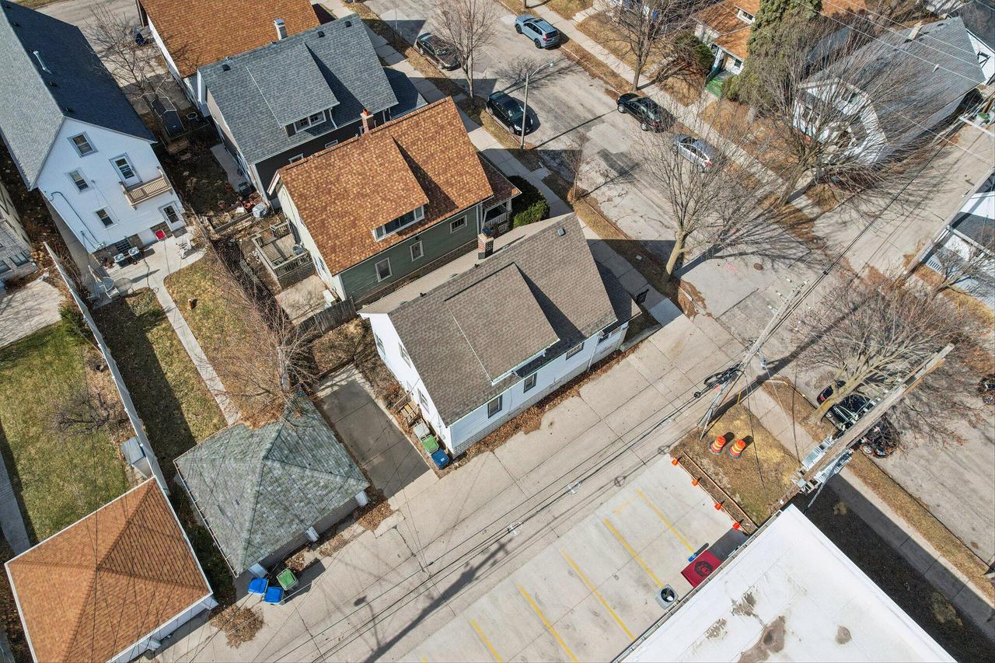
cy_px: 332
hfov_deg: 78.6
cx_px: 498
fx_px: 608
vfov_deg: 57.2
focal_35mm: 22
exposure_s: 1/1600
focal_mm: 8.4
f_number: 2.8
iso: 100
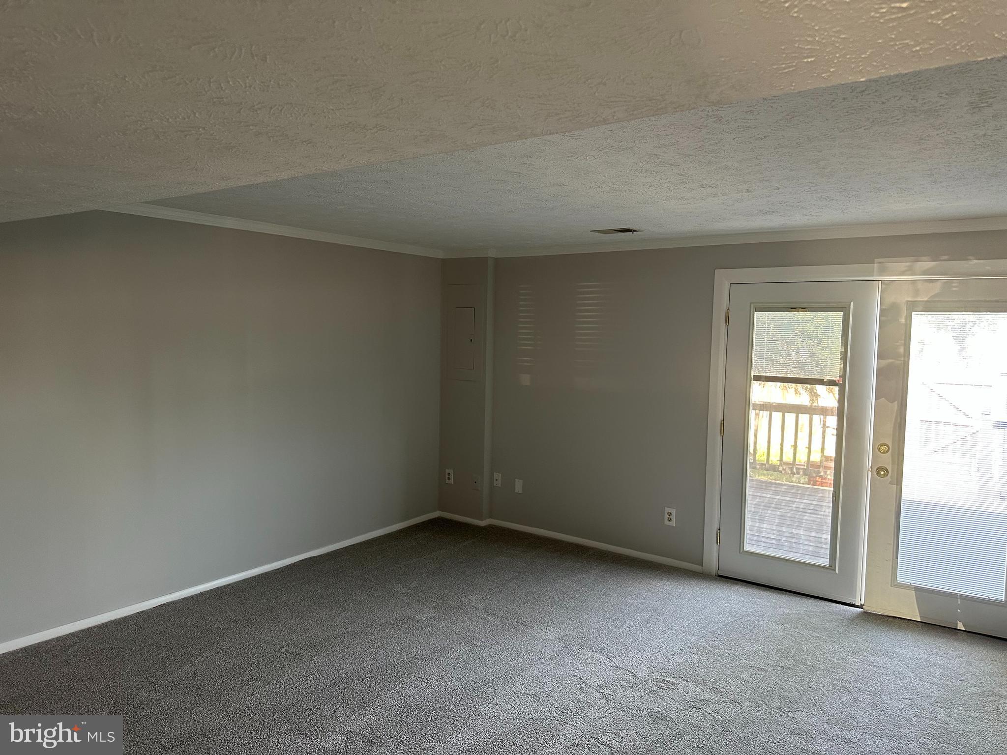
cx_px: 504
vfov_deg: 56.8
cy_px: 378
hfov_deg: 71.6
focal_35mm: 24
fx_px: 698
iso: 250
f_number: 1.78
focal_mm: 6.86
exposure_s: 1/65
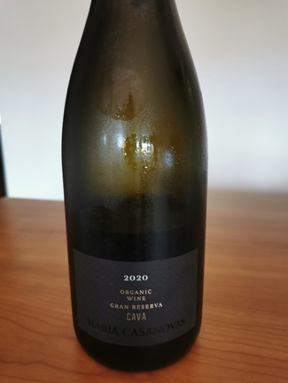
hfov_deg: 51.4
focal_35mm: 27
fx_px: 299
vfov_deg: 65.3
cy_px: 192
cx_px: 144
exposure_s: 1/25
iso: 400
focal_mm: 5.58
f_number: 1.8
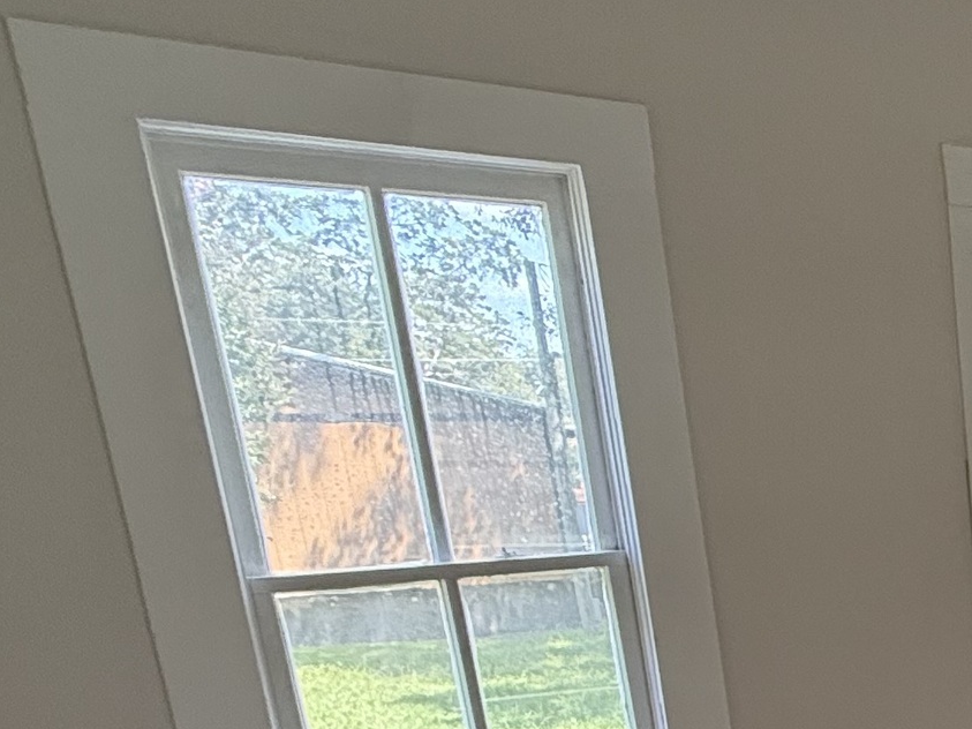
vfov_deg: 26.0
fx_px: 1432
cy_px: 833
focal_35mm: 51
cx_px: 1462
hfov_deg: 26.7
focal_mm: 2.22
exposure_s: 1/120
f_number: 2.2
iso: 125
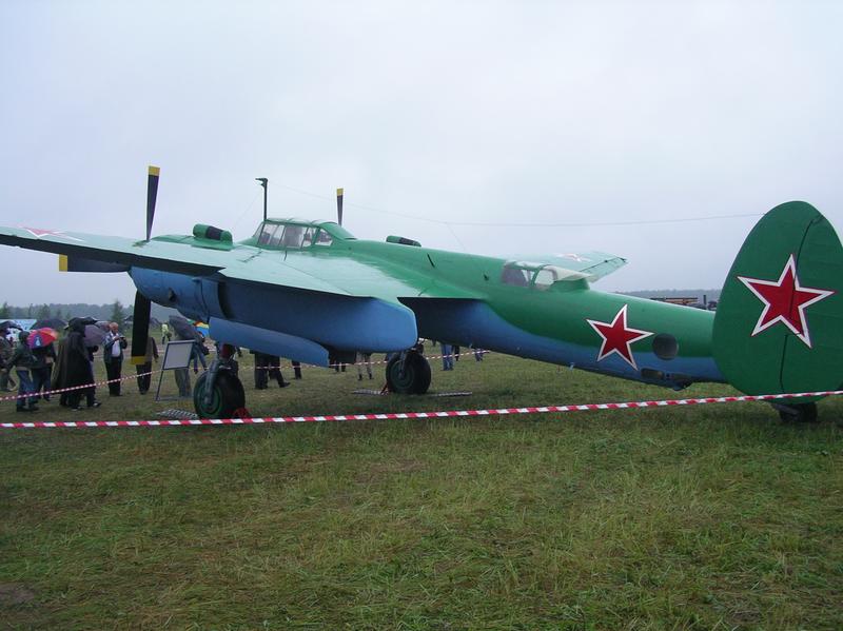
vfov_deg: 35.9
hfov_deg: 46.8
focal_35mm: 40
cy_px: 316
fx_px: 974
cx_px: 422
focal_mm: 6.3
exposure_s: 1/80
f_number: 2.9
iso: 100
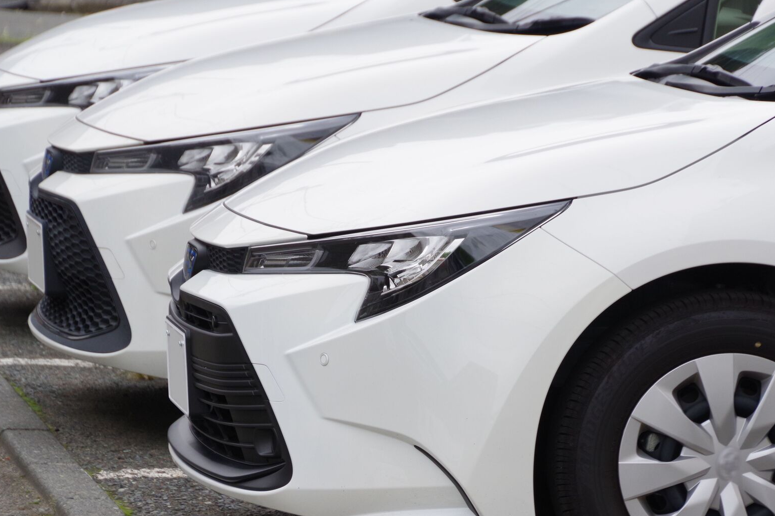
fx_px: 6200
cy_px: 290
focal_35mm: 288
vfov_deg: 4.8
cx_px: 392
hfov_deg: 7.2
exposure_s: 1/250
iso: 800
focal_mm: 148
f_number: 5.6
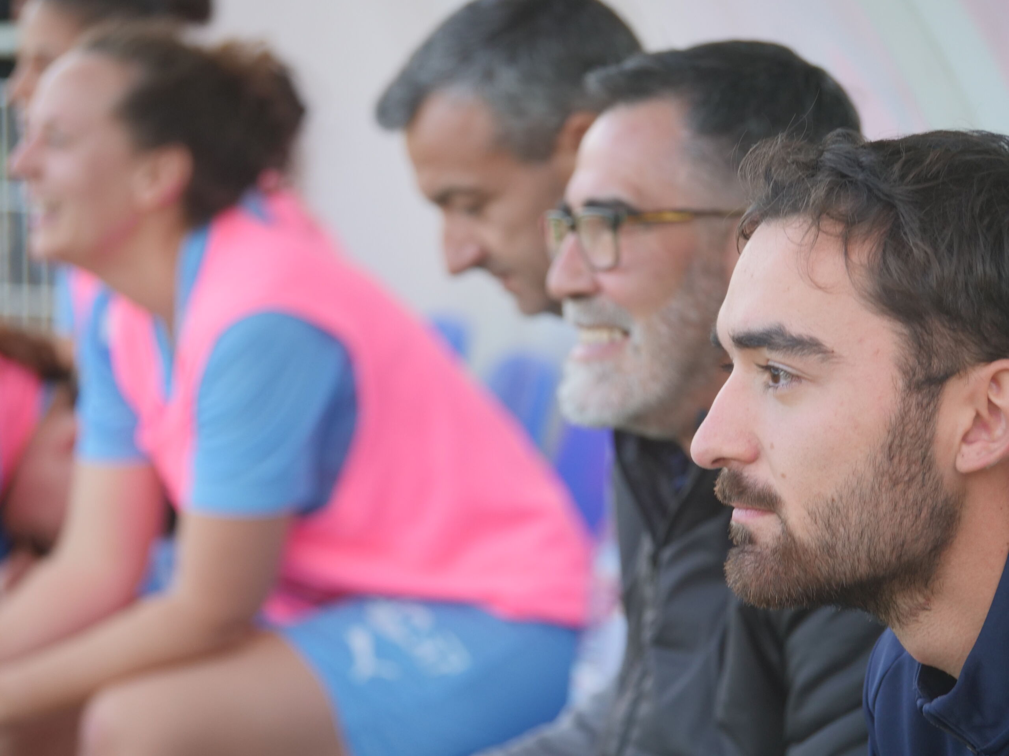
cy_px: 378
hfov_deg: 9.9
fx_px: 5830
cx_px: 504
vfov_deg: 7.4
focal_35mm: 200
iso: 500
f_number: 4
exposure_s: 1/250
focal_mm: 100
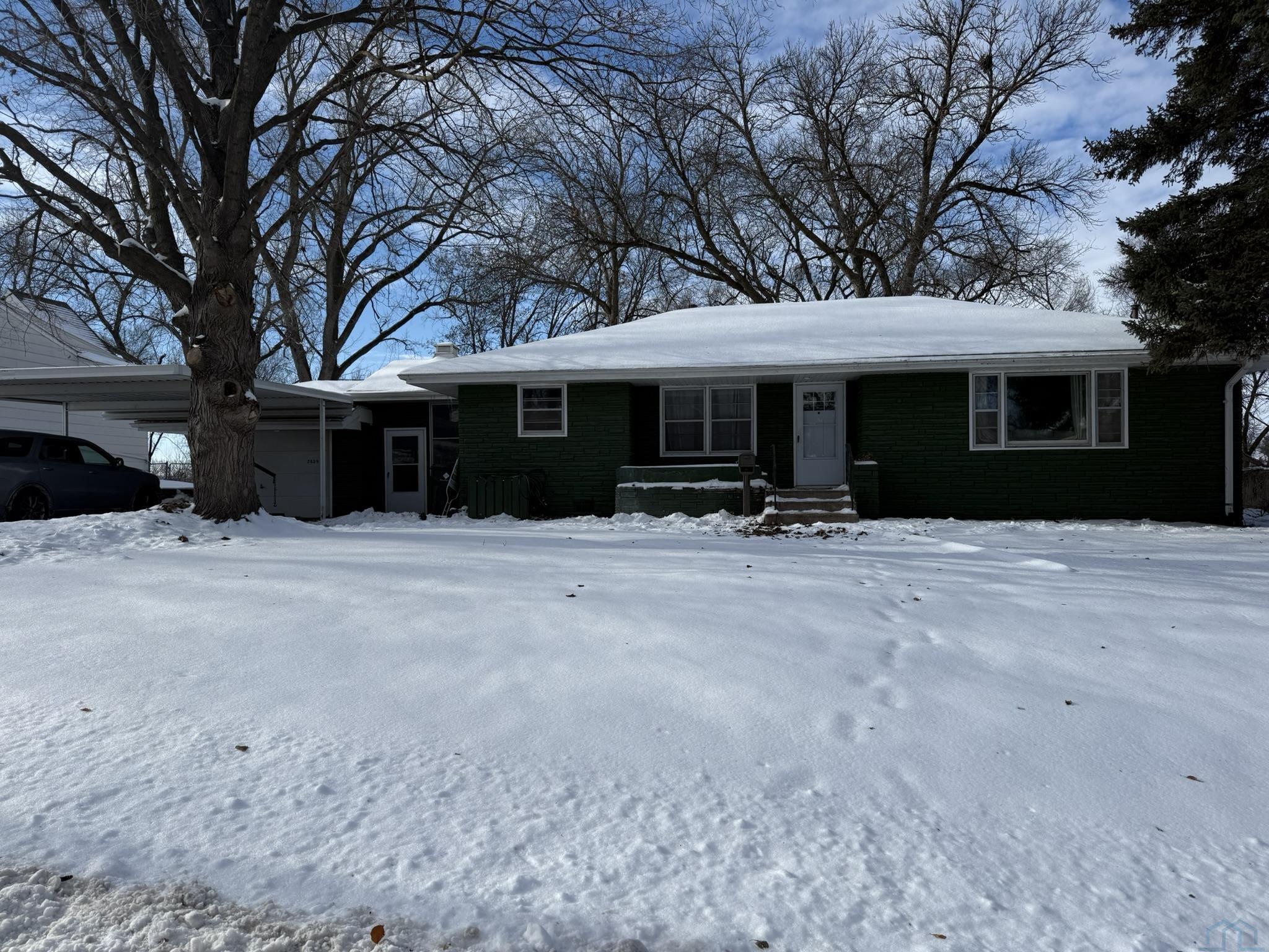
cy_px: 476
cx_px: 634
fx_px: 880
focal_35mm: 24
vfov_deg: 56.8
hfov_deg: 71.6
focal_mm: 6.76
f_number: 1.78
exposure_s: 1/7353
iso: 80
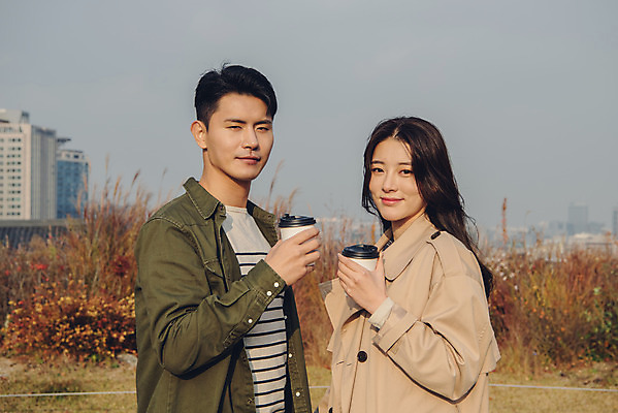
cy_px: 206
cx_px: 309
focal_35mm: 56
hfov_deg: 35.6
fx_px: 962
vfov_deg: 24.2
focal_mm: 56
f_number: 7.1
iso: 250
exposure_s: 1/800
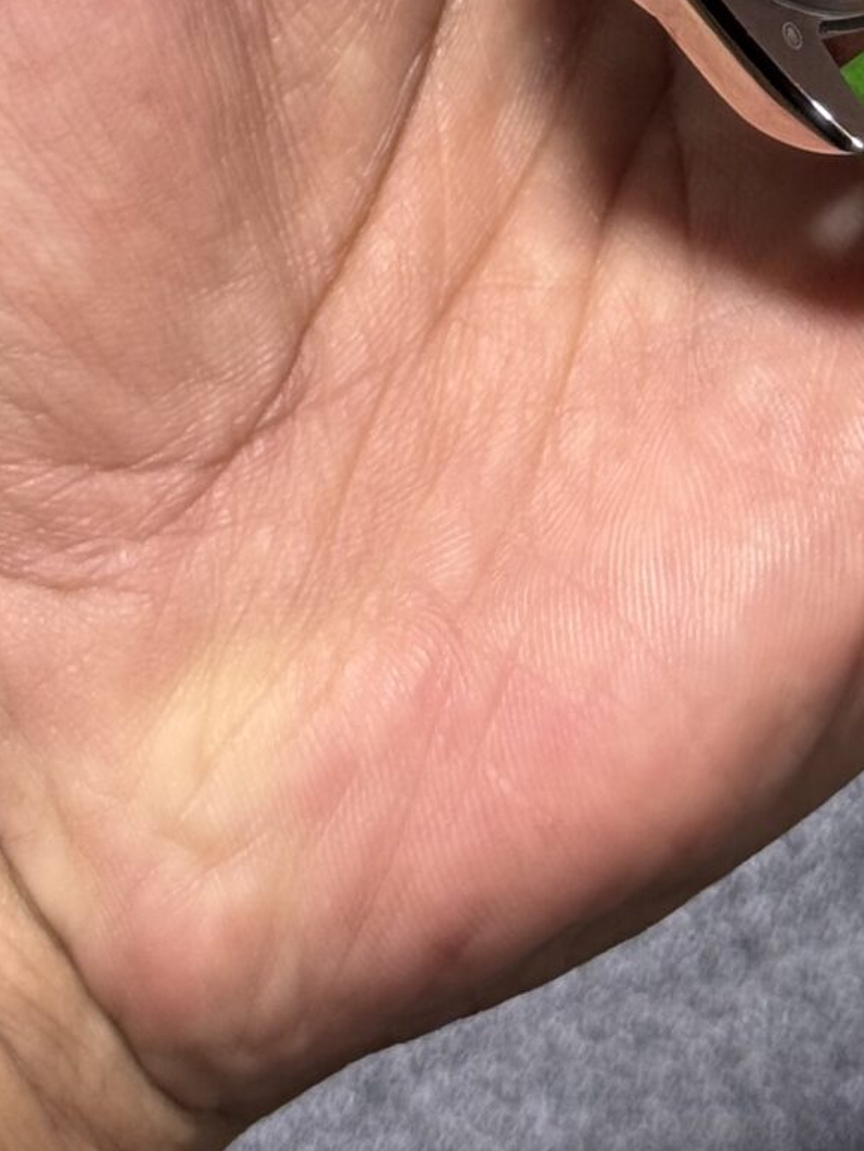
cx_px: 900
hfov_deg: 9.3
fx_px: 5290
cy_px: -275
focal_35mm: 159
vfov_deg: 12.1
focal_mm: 6.76
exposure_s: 1/50
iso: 100
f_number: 1.78
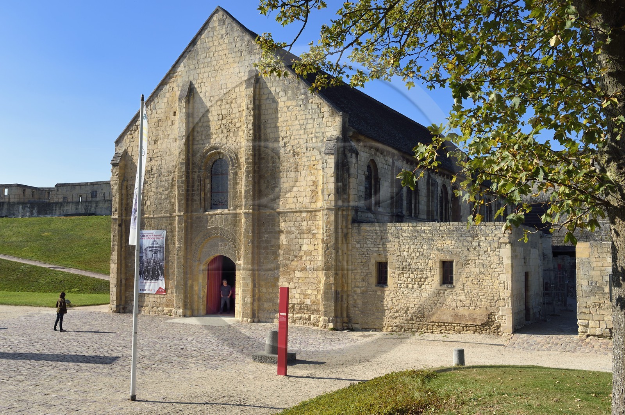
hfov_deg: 53.2
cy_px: 208
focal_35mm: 36
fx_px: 624
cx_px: 312
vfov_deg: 36.8
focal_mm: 36
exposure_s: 1/250
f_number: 13
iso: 200
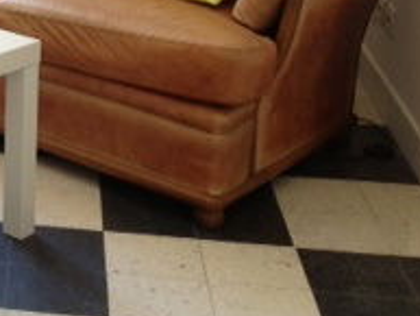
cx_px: -263
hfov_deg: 15.3
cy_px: -96
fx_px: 1408
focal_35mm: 116
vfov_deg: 12.4
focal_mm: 4.28
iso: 64
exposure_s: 1/60
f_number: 2.4
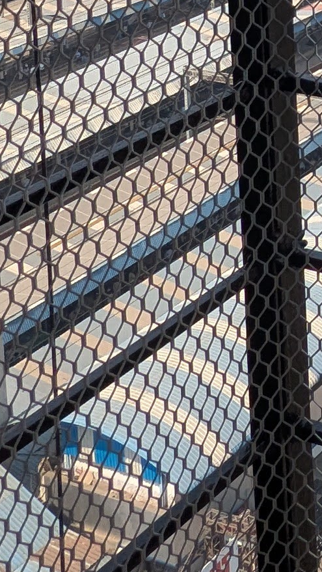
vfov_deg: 21.9
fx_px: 1228
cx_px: 755
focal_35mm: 81
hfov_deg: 12.2
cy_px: -279
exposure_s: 1/915
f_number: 2.2
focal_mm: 2.35
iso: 47
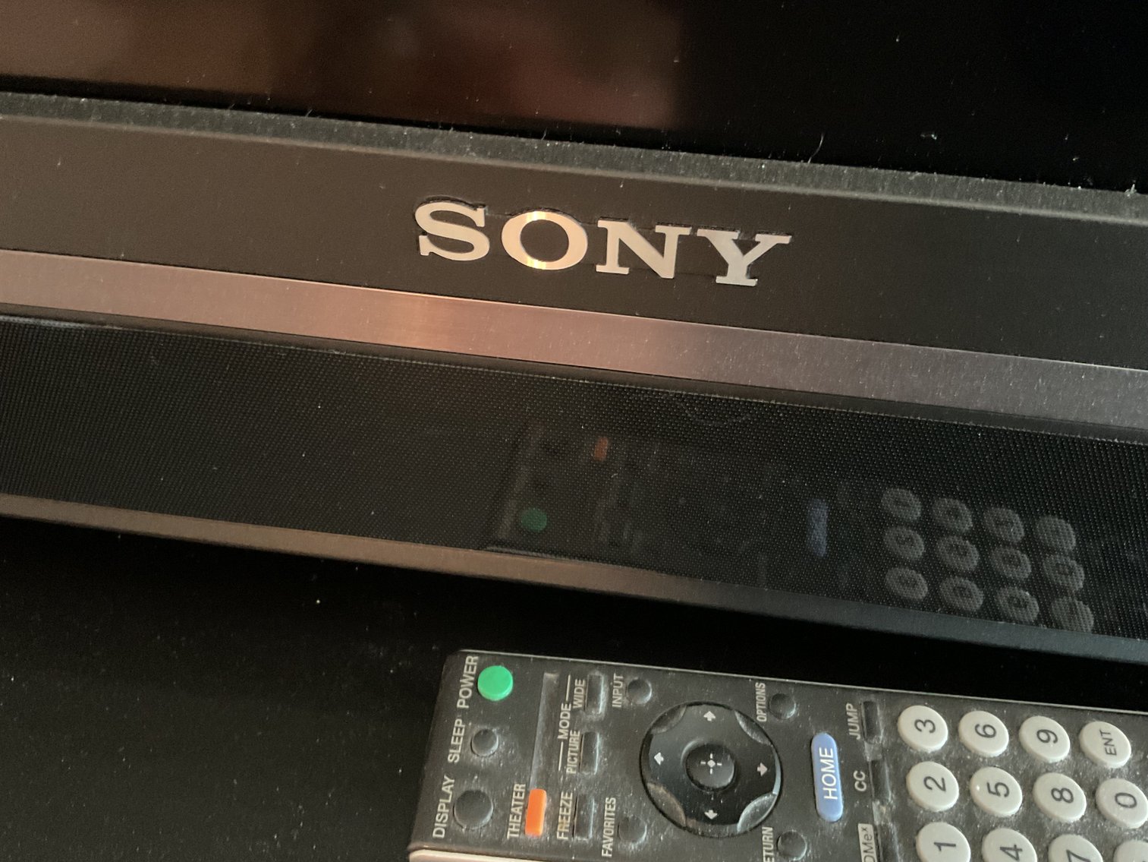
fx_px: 962
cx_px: 574
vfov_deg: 48.2
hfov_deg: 61.7
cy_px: 431
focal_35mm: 29
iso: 640
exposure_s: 1/15
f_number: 1.8
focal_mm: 3
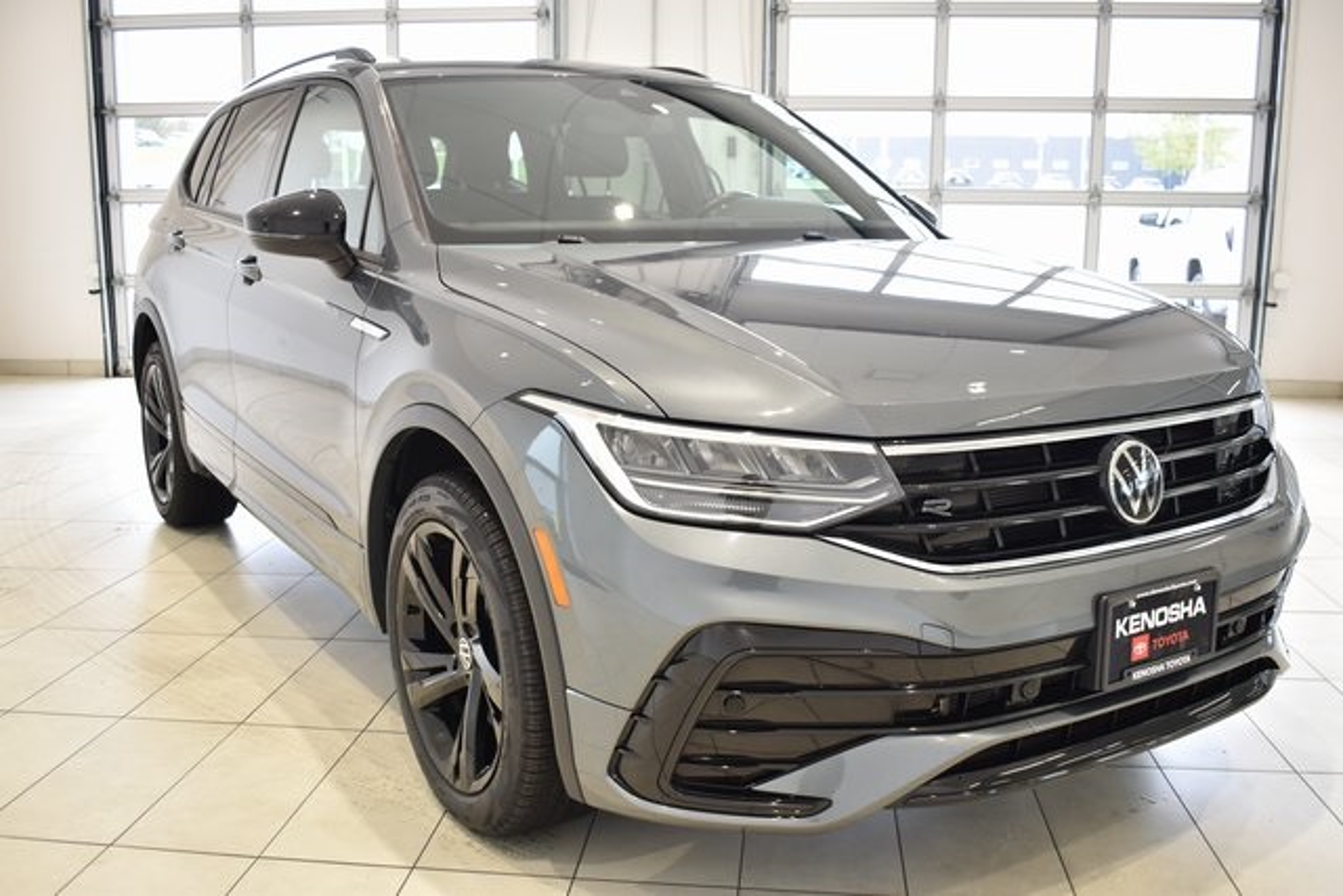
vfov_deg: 40.0
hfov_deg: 57.2
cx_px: 672
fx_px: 1231
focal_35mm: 33
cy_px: 448
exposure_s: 1/40
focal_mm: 22
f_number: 3.8
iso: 280
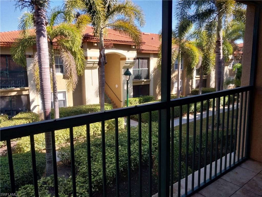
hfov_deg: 67.3
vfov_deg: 53.1
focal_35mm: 26
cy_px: 98
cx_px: 131
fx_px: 197
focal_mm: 4
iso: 20
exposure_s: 1/120
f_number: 1.8
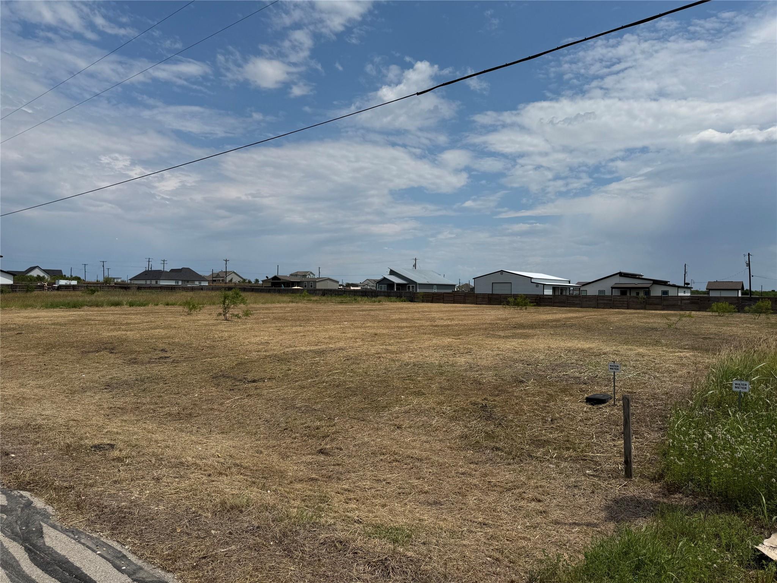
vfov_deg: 56.8
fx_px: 539
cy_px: 292
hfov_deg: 71.6
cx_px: 388
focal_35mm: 24
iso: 80
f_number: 1.78
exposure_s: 1/12346
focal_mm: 6.76
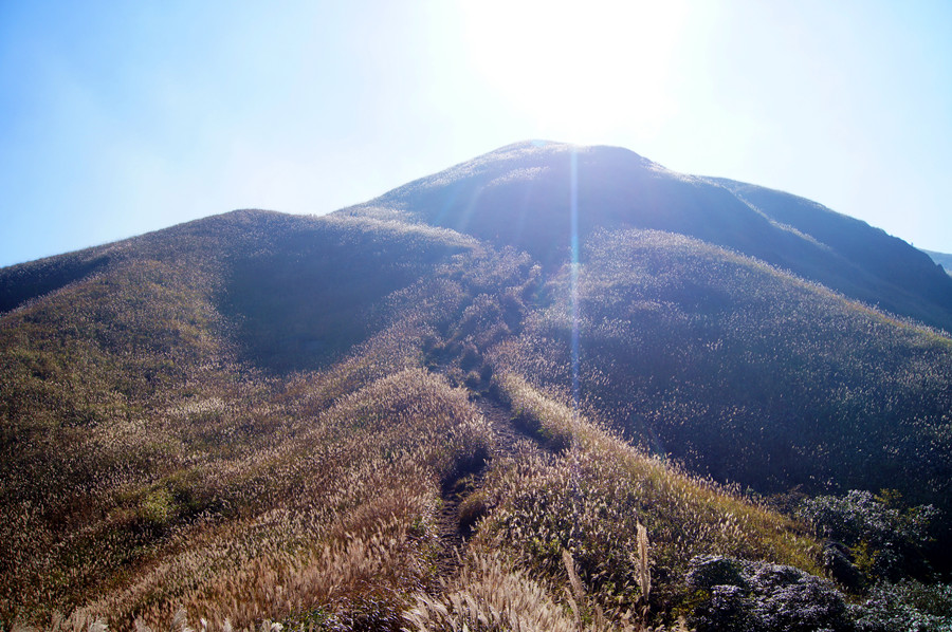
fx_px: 713
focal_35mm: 27
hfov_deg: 67.4
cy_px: 316
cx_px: 476
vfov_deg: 47.8
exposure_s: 1/400
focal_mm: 18
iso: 100
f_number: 6.3
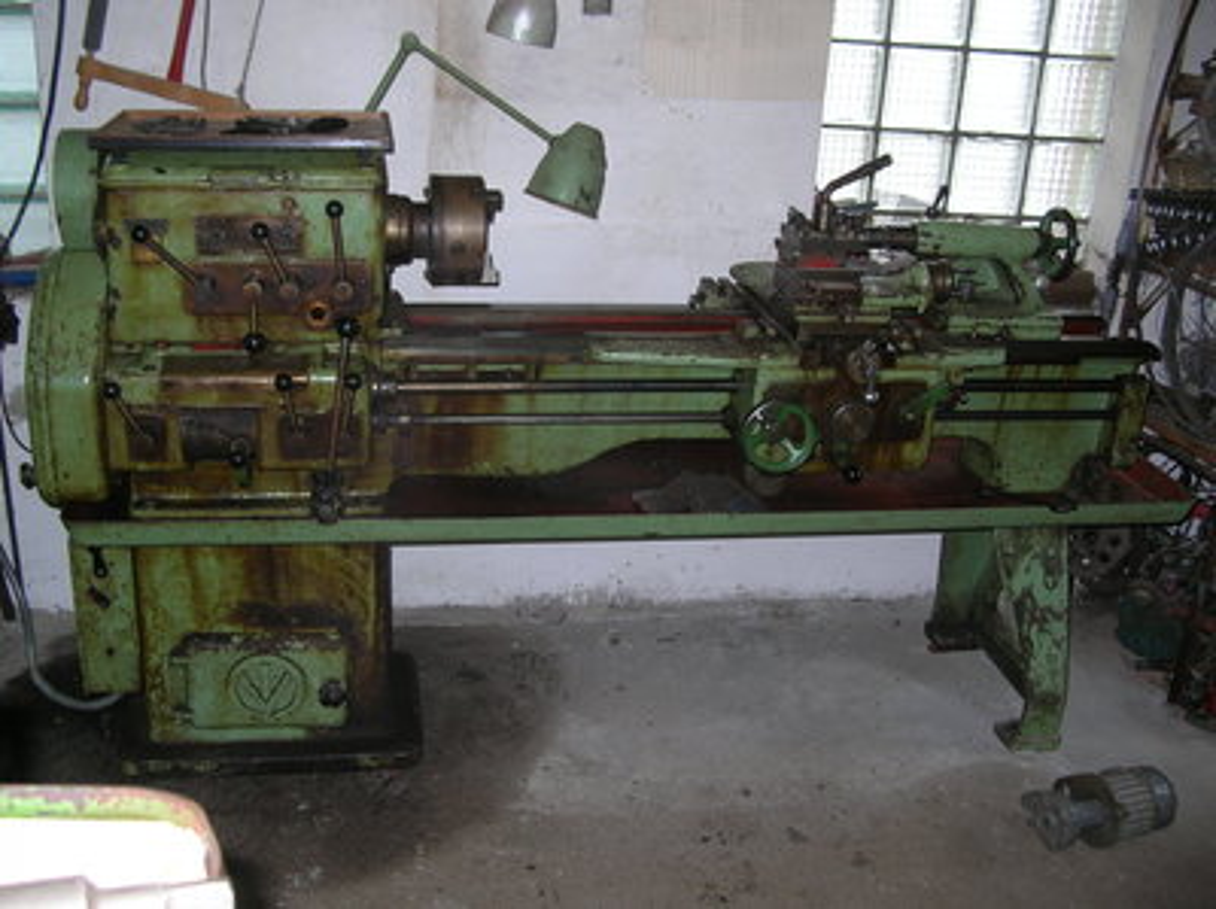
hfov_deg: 51.4
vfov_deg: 39.6
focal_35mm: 36
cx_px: 608
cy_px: 454
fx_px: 1263
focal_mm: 6
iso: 50
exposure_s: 1/60.1
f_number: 2.7
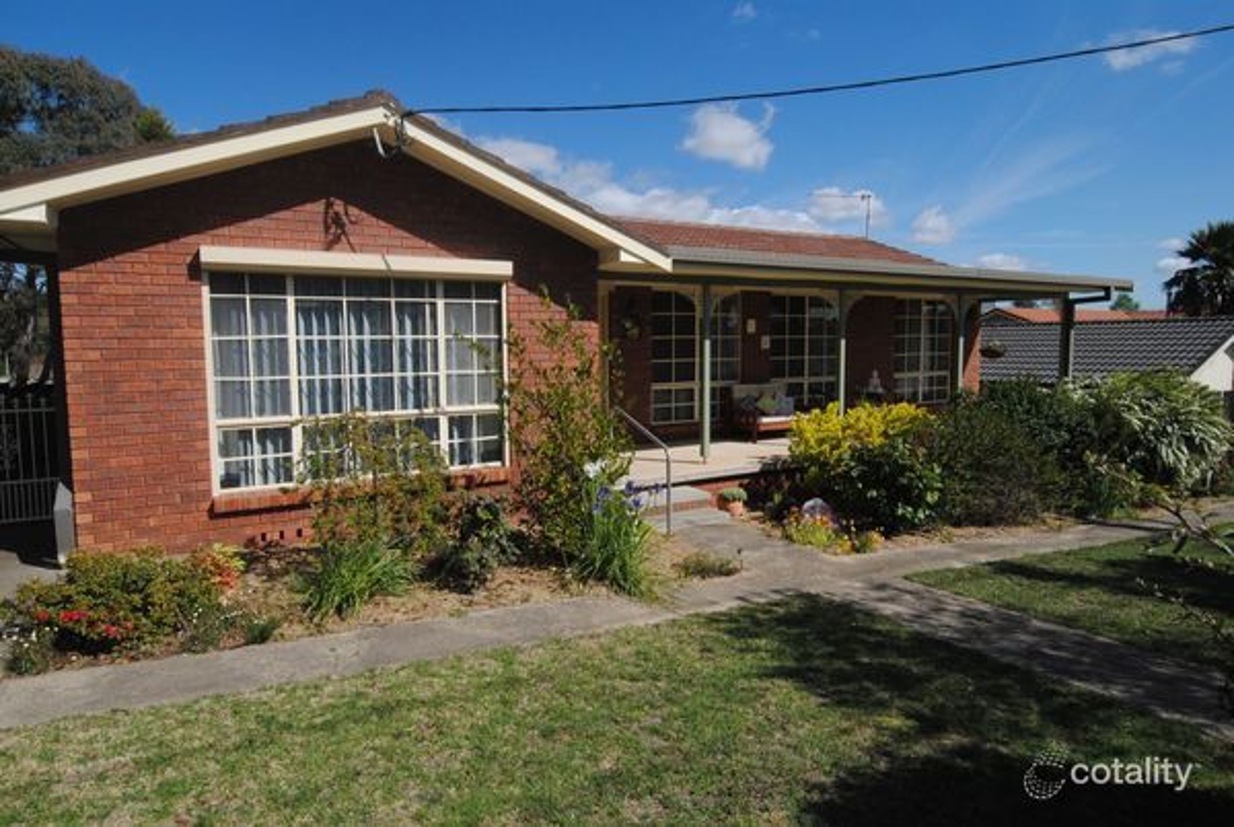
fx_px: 721
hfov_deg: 81.1
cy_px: 414
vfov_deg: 59.7
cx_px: 617
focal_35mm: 21
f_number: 11
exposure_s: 1/500
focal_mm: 14
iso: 400
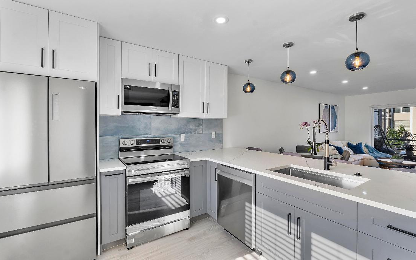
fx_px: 181
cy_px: 128
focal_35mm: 16
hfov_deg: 97.8
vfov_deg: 71.2
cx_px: 214
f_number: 11
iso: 160
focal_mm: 10
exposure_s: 1/10
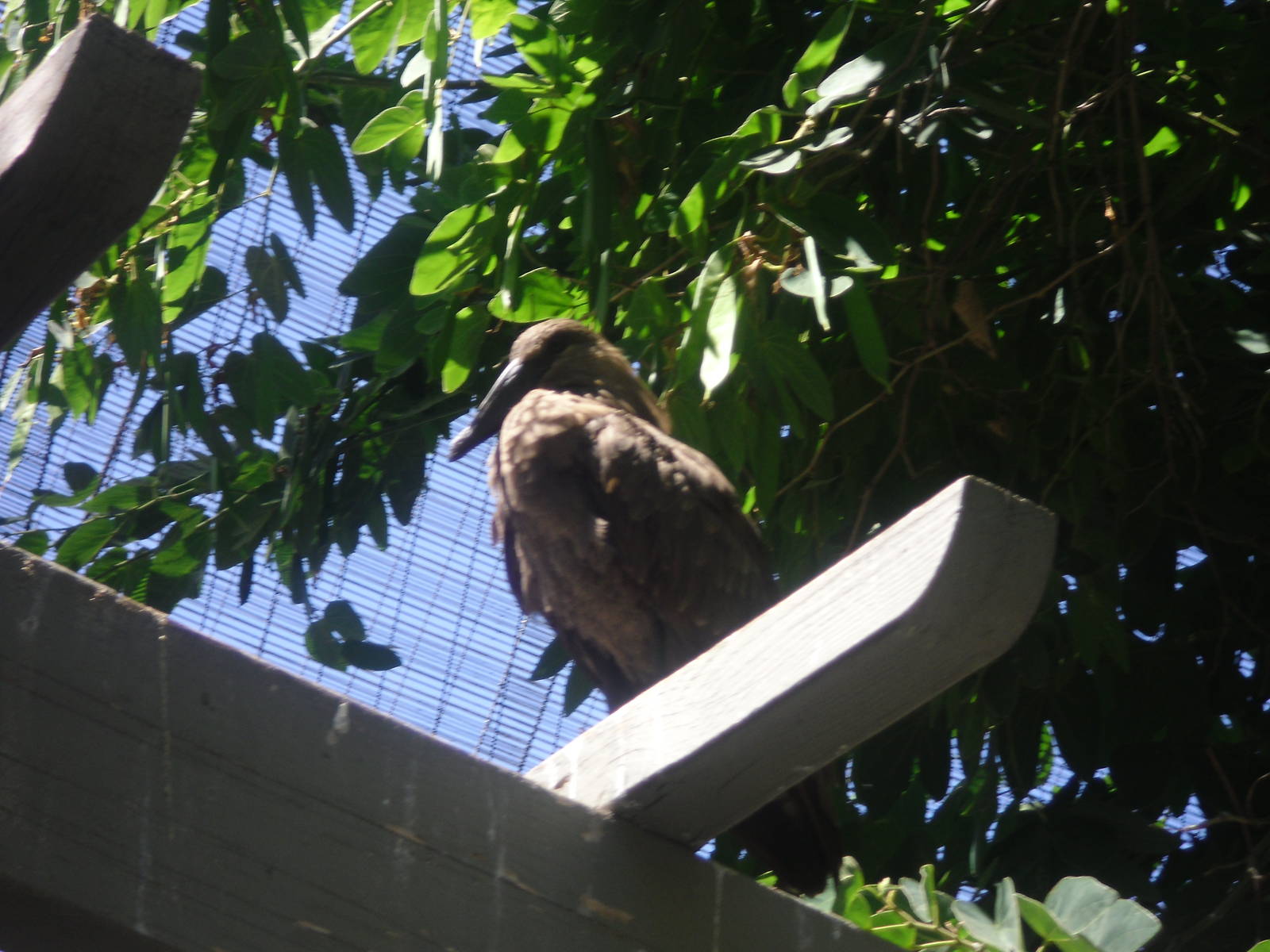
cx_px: 635
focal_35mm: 108
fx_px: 3962
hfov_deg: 18.2
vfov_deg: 13.7
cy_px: 476
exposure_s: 1/80
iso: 100
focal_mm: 19.6
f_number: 5.9
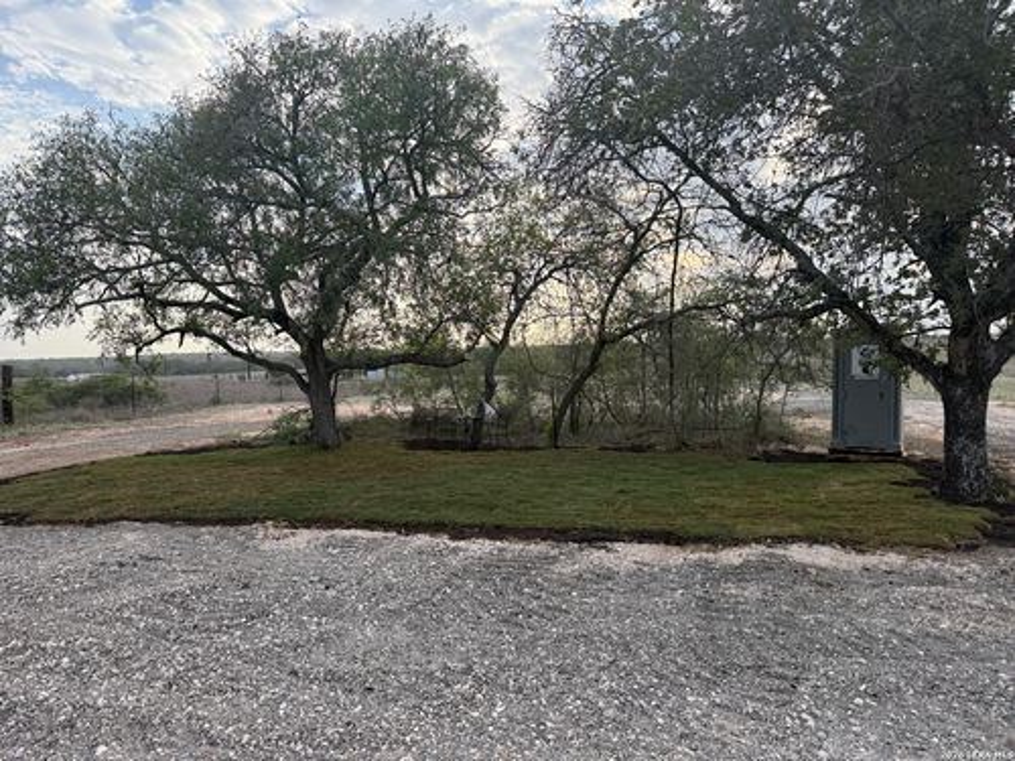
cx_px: 508
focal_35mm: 24
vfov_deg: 56.8
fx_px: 704
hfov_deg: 71.6
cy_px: 380
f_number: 1.78
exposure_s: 1/1211
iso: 100
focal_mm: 6.76
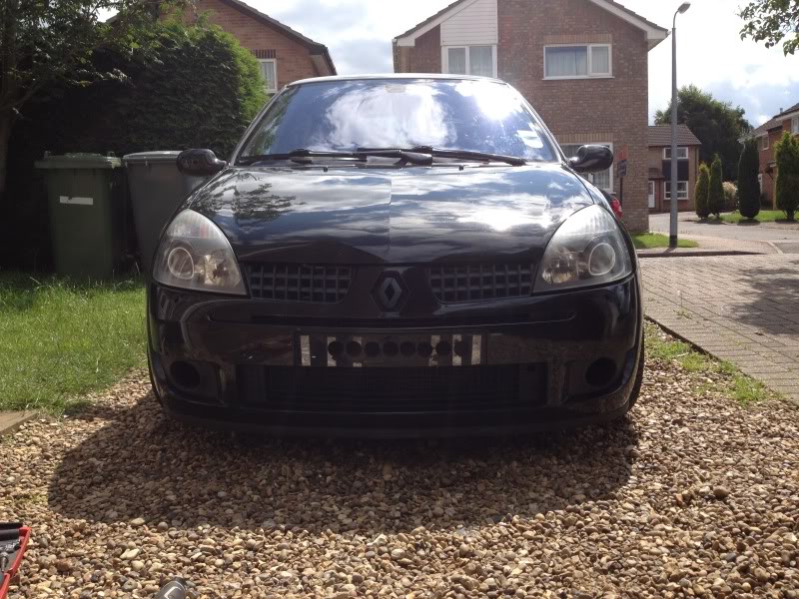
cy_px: 300
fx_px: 808
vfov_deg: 40.7
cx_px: 400
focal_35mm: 35
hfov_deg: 52.6
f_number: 2.4
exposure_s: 1/1493
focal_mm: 4.3
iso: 64
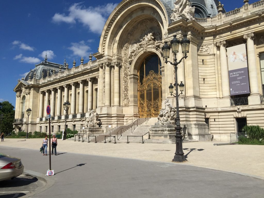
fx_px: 221
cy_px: 99
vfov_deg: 48.2
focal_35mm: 29
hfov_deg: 61.7
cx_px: 132
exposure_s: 1/3968
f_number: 2.2
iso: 32
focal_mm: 4.15
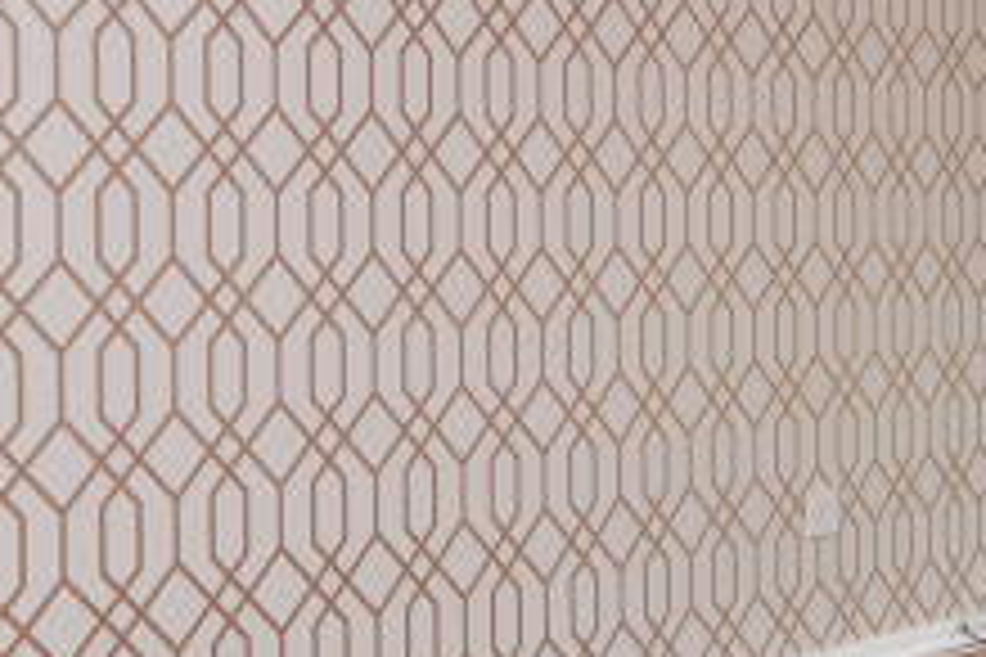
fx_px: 1917
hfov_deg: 28.7
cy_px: 227
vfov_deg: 19.4
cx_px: 648
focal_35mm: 70
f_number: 5
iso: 280
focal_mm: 10
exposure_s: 1/100
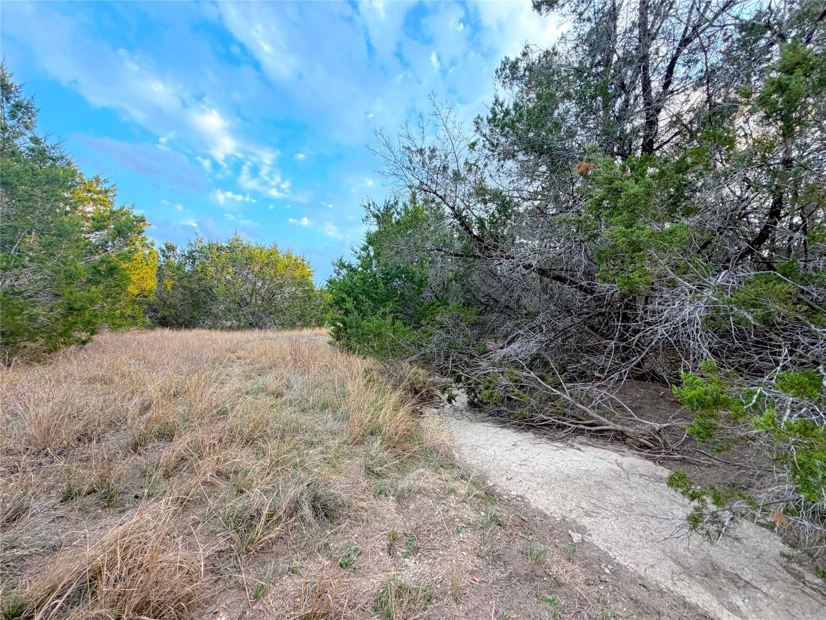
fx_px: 334
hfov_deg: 102.1
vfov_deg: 85.7
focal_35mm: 14
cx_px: 413
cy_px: 310
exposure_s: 1/121
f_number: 2.2
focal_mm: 2.22
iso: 160
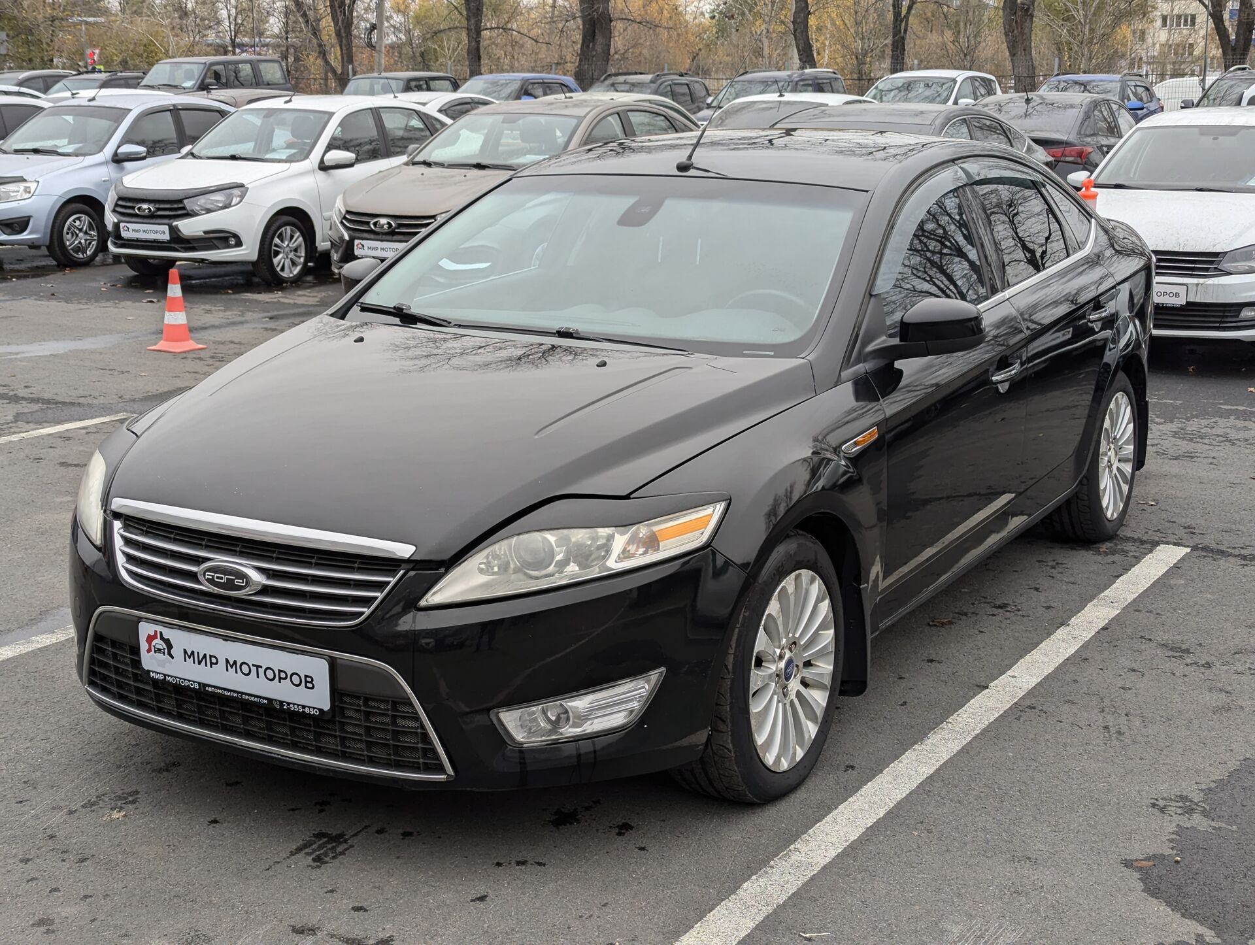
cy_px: 472
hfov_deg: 39.6
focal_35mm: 48
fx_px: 1743
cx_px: 628
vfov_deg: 30.3
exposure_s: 1/330
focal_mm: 6.81
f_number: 1.85
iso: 42
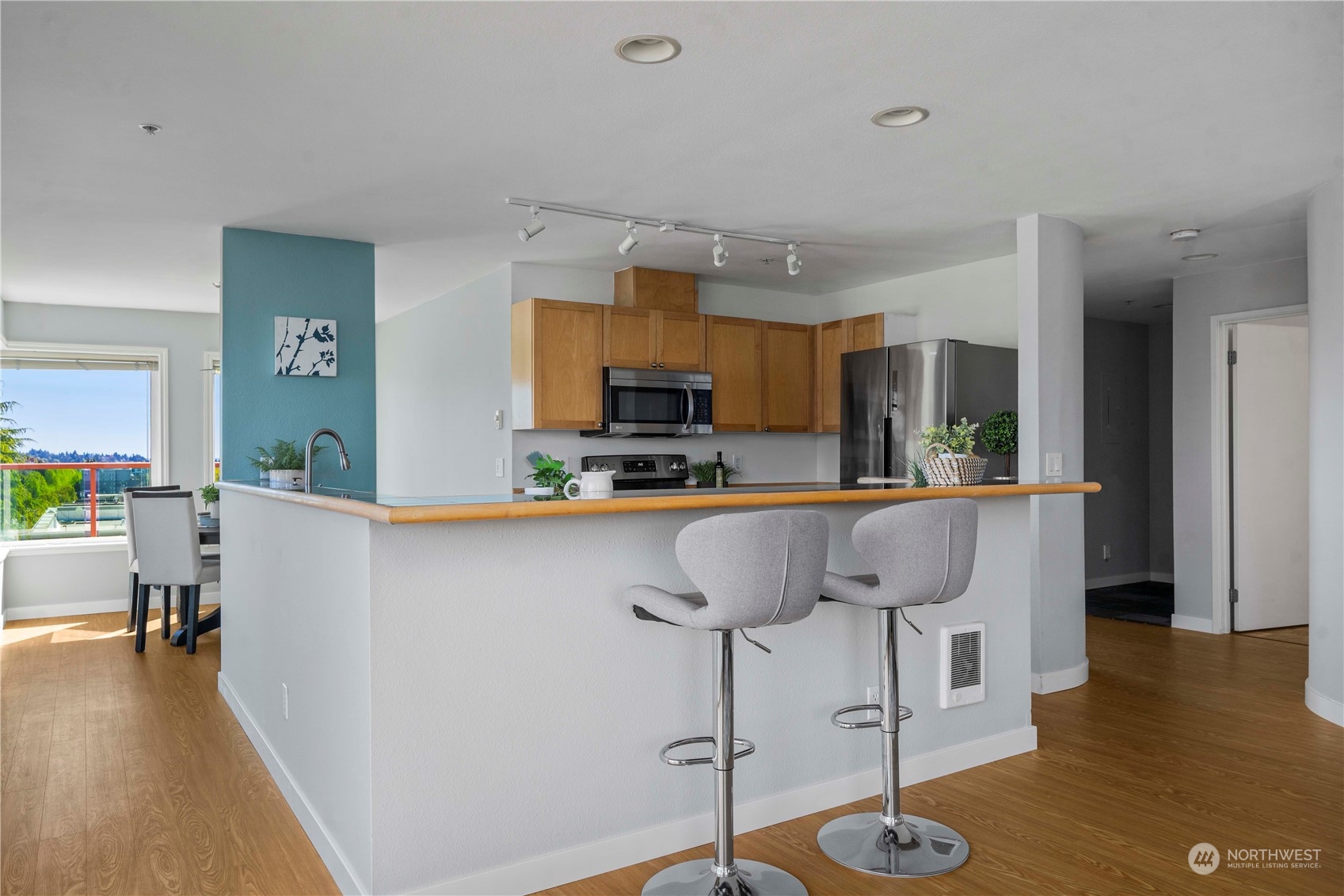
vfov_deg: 53.1
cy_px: 448
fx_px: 896
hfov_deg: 73.7
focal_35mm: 24
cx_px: 672
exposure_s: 1/30
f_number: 8
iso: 125
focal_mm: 24
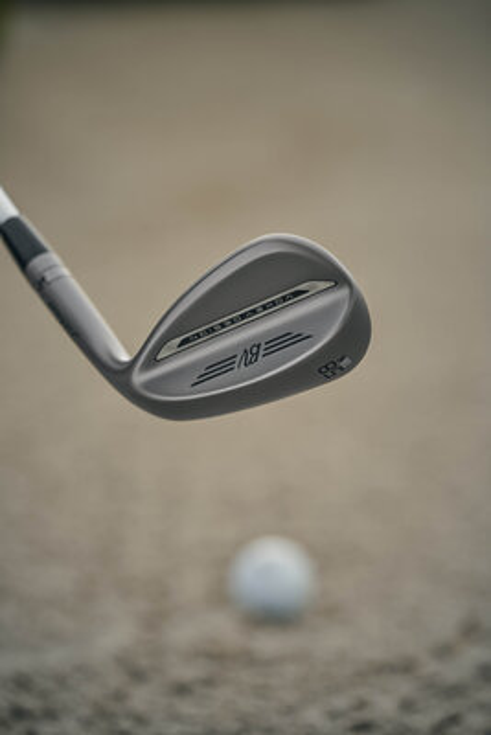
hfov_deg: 15.2
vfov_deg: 22.6
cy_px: 368
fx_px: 1840
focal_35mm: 90
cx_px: 246
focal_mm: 90
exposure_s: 1/800
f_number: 4
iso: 200
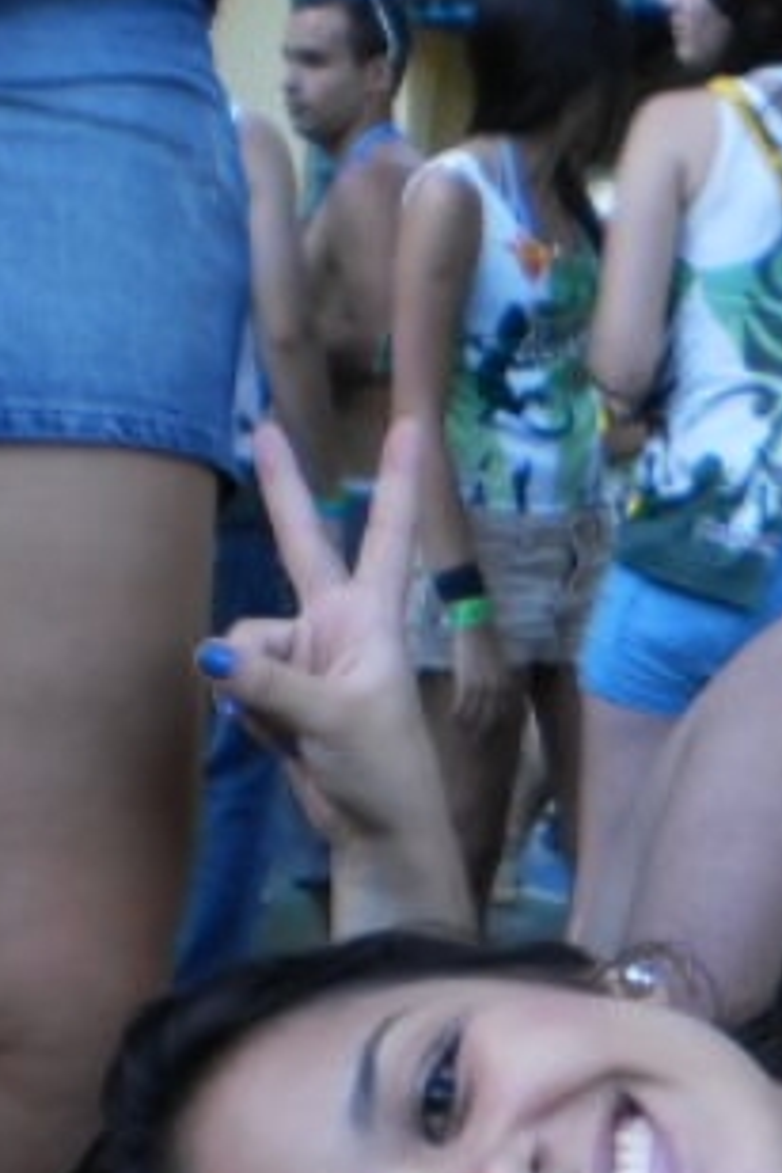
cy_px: 941
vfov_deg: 20.8
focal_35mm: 97
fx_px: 3160
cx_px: 1162
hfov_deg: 13.3
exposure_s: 1/60
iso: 100
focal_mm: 6.3
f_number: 3.1
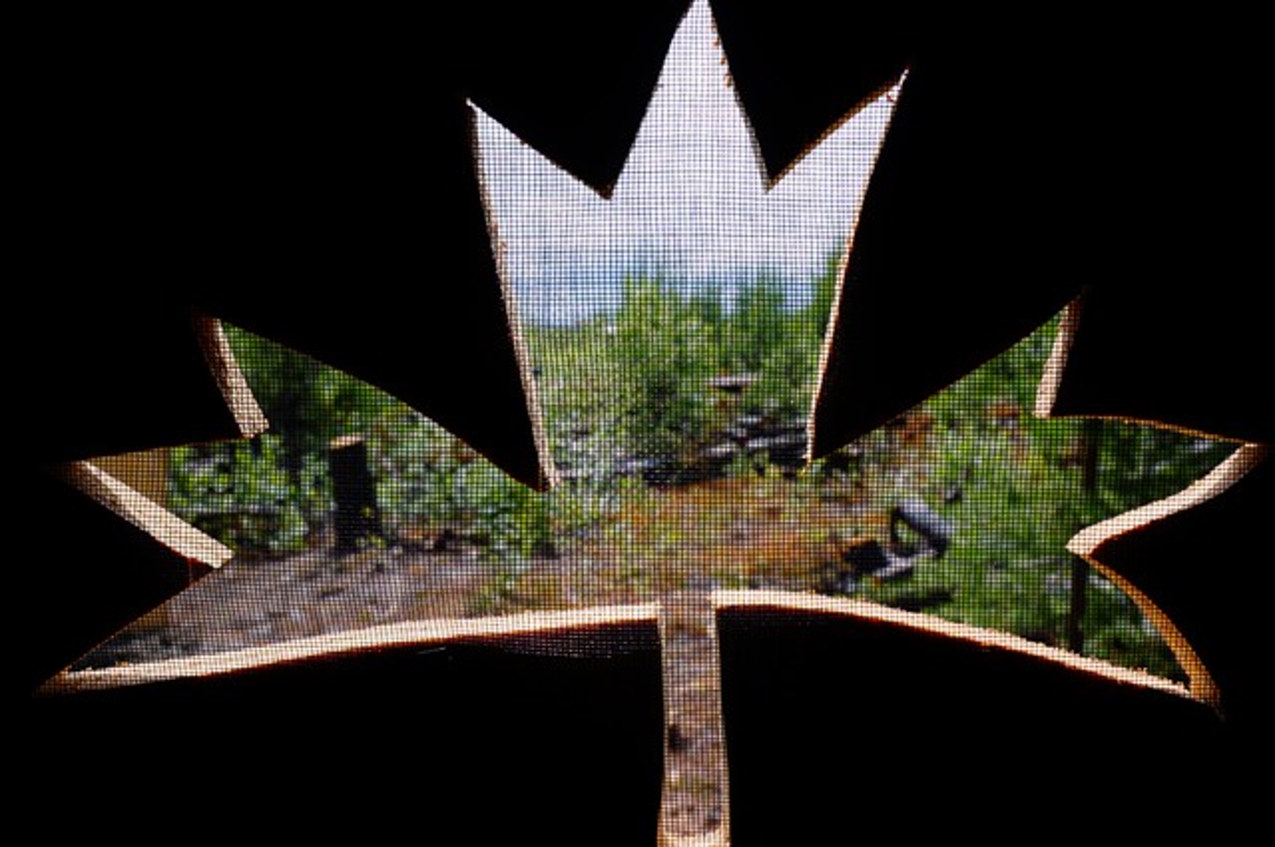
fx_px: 1114
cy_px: 424
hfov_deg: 59.6
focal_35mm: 32
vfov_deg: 41.6
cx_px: 638
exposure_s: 1/125
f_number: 8
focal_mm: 21
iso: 100
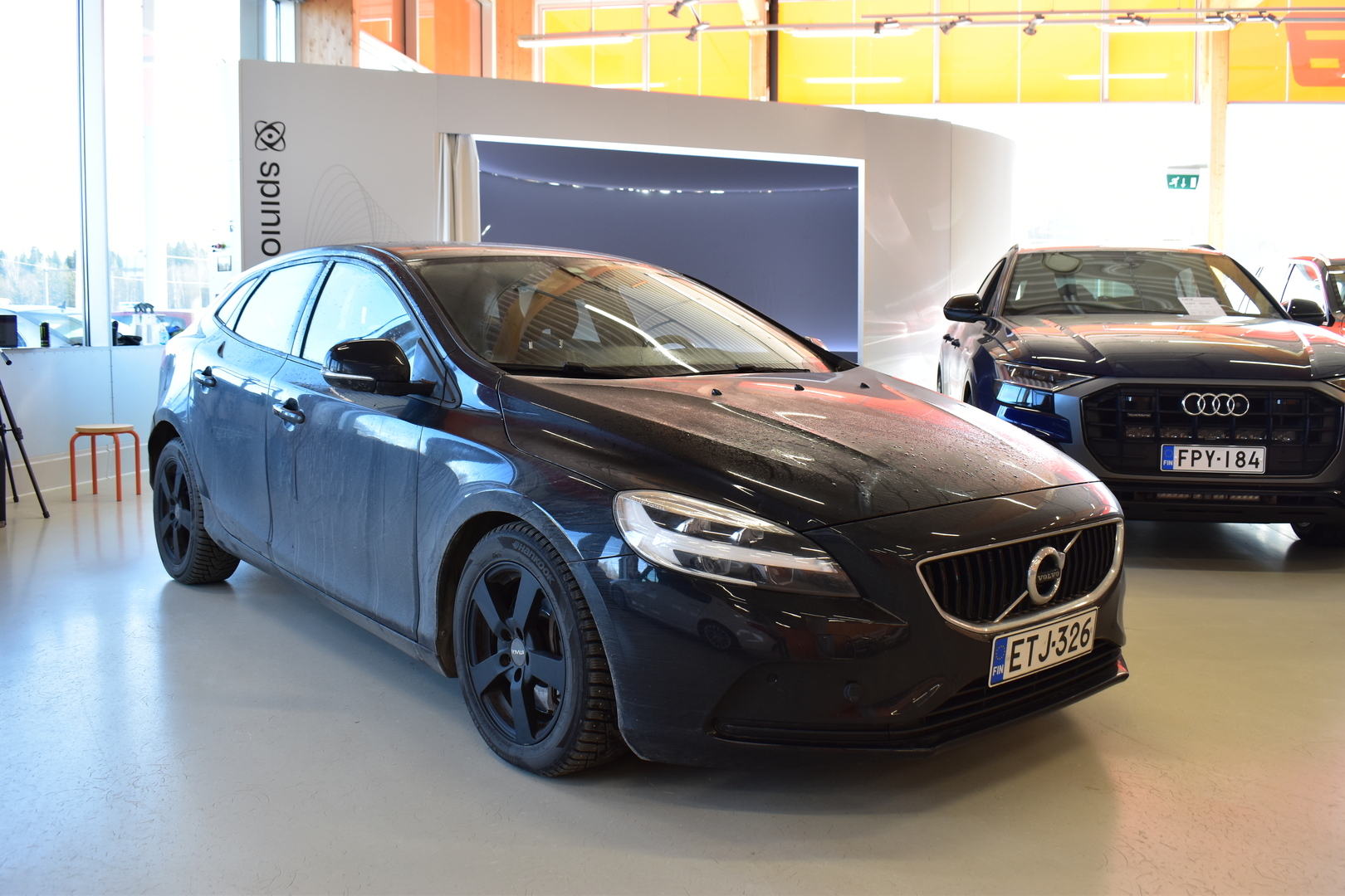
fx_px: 1177
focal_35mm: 32
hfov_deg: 59.5
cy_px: 448
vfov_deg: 41.7
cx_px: 672
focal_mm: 21
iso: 400
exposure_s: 1/60
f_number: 8
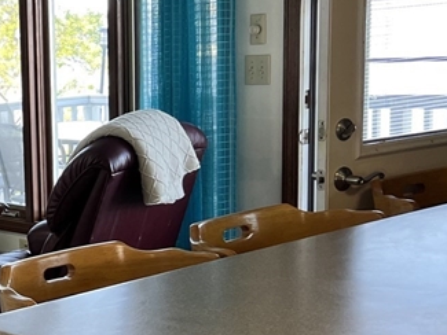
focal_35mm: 82
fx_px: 1059
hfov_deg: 21.3
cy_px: 249
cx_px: -157
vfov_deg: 17.9
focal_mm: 5.7
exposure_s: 1/120
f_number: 1.5
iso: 100
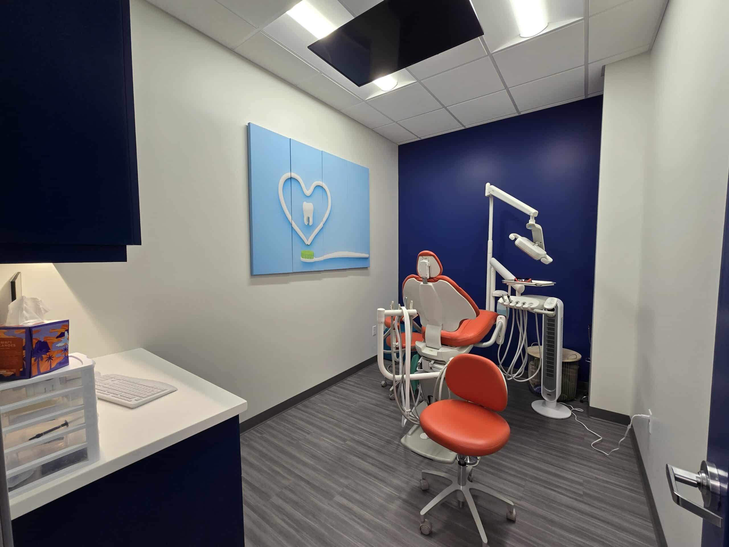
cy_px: 274
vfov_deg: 89.9
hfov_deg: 106.2
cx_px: 364
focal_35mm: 13
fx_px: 274
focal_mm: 2.2
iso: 64
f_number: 2.2
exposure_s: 1/60
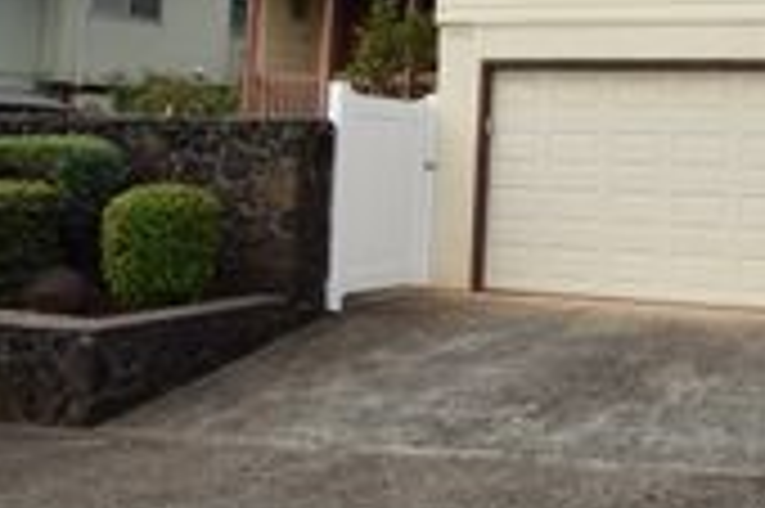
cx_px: 752
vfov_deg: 26.0
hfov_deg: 35.6
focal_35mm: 51
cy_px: 92
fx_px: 1077
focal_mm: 11.5
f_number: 9
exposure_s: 1/200
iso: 100
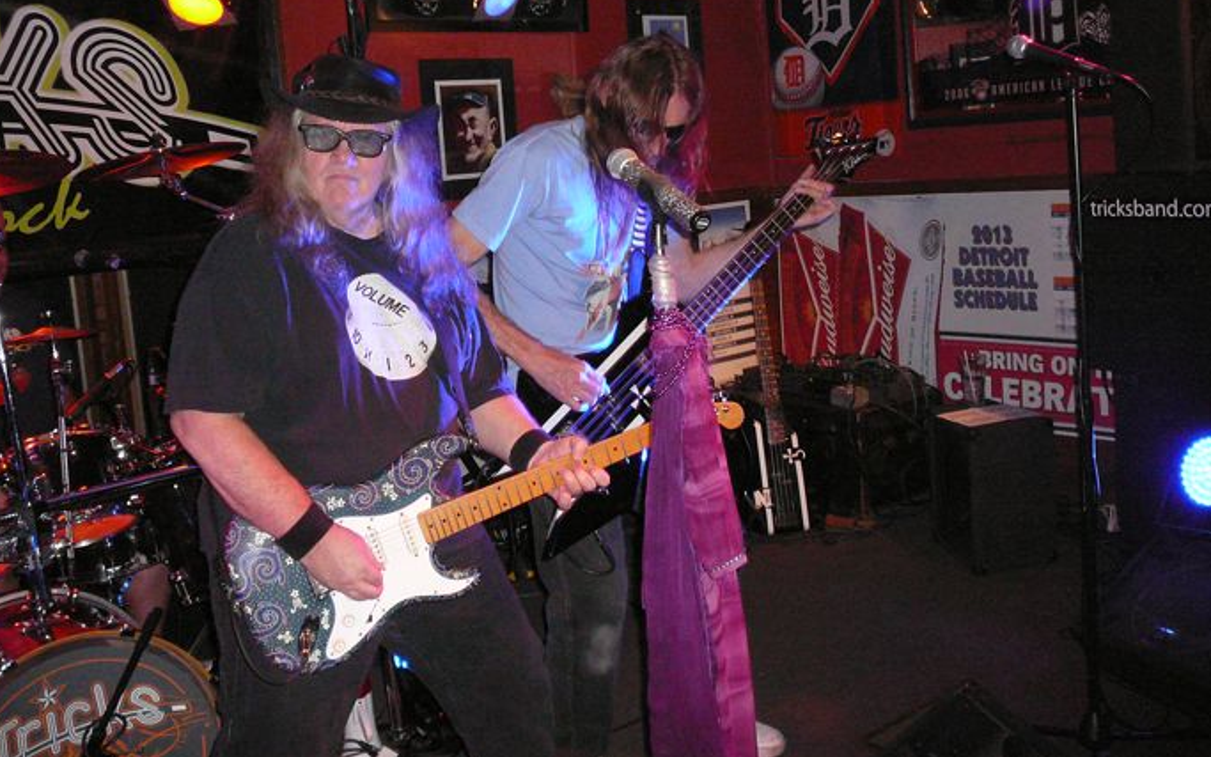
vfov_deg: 33.5
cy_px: 299
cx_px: 596
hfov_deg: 51.5
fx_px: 1254
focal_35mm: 38
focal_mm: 5.2
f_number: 2.8
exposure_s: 1/30
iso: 400
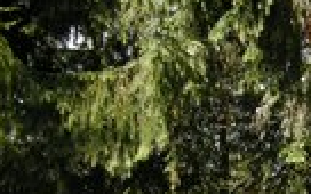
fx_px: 1390
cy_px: 447
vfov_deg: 7.5
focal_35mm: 164
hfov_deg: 12.3
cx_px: 416
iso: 64
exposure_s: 1/140
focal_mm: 7.5
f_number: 4.3
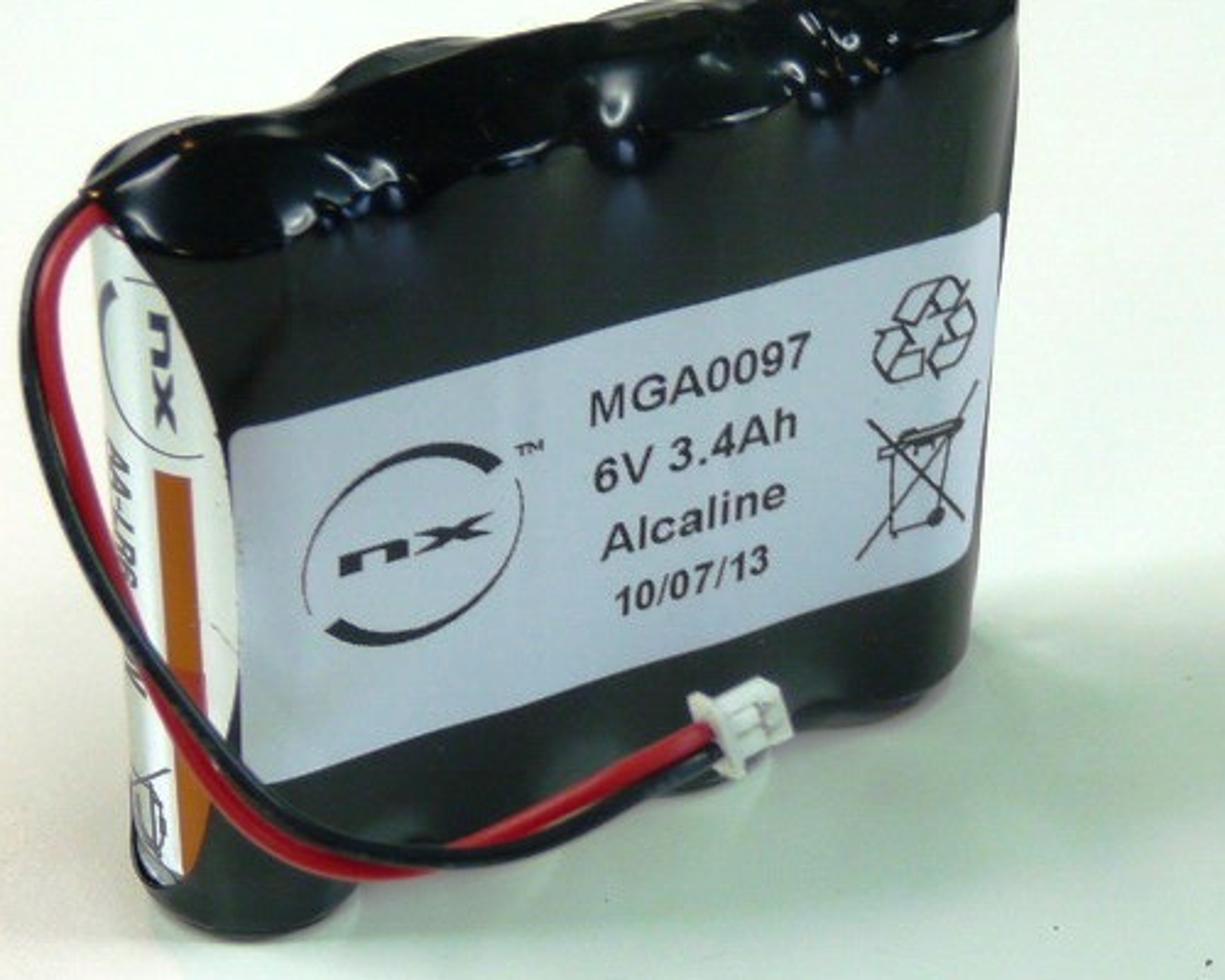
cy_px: 453
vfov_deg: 14.0
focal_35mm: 110
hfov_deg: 17.5
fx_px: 3988
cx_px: 566
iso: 100
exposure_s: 1/50
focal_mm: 9
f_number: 3.2
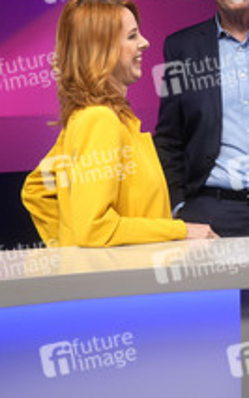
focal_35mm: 97
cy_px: 121
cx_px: 413
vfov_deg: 21.3
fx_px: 1054
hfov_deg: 12.6
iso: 640
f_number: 2.2
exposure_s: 1/250
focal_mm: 30
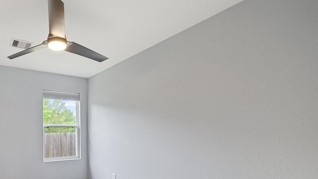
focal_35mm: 21
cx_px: 73
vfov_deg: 51.4
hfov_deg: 76.5
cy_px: 133
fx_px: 177
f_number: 10
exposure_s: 1/2.5
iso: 320
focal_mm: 12
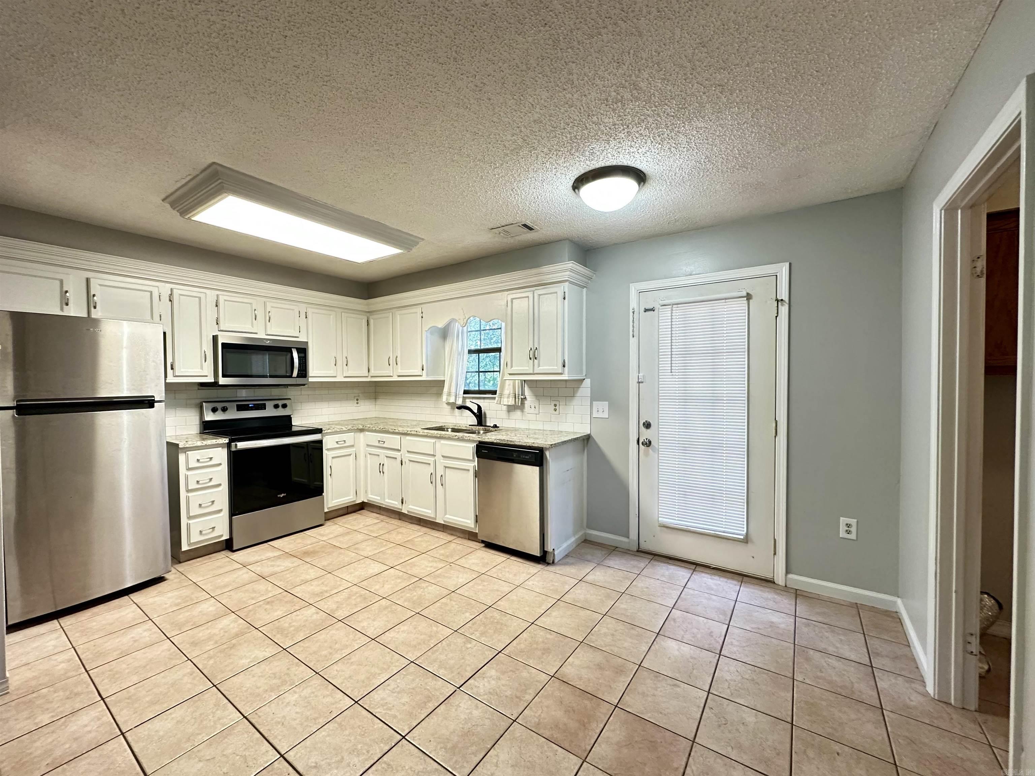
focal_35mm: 14
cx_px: 518
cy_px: 388
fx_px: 419
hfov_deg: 102.1
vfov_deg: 85.7
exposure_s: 1/60
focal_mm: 2.22
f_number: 2.2
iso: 400
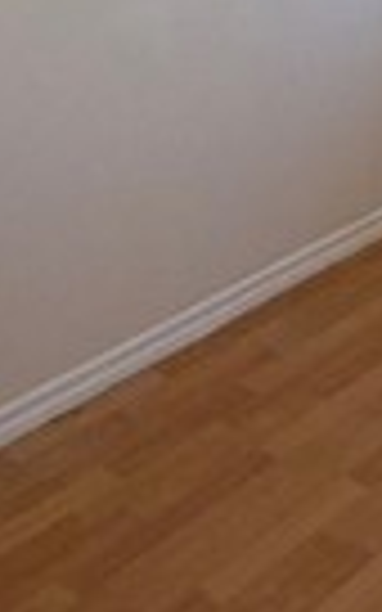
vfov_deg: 24.0
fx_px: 1166
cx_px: 571
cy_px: -274
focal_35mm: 70
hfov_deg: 16.9
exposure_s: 1/60
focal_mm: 2.22
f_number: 2.2
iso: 200
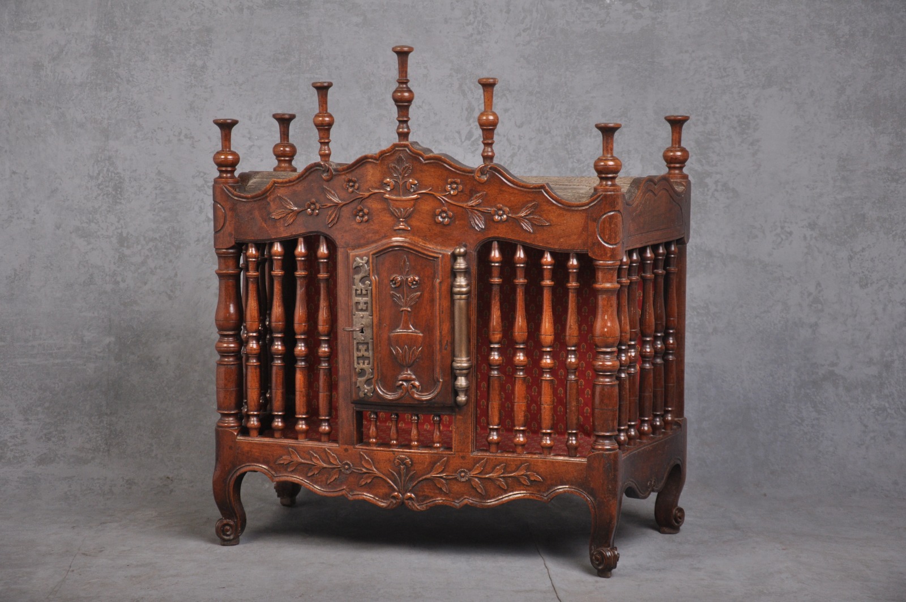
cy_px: 301
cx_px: 453
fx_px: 1960
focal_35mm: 78
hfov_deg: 26.0
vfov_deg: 17.4
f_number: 5.6
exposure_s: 1/160
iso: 640
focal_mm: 52
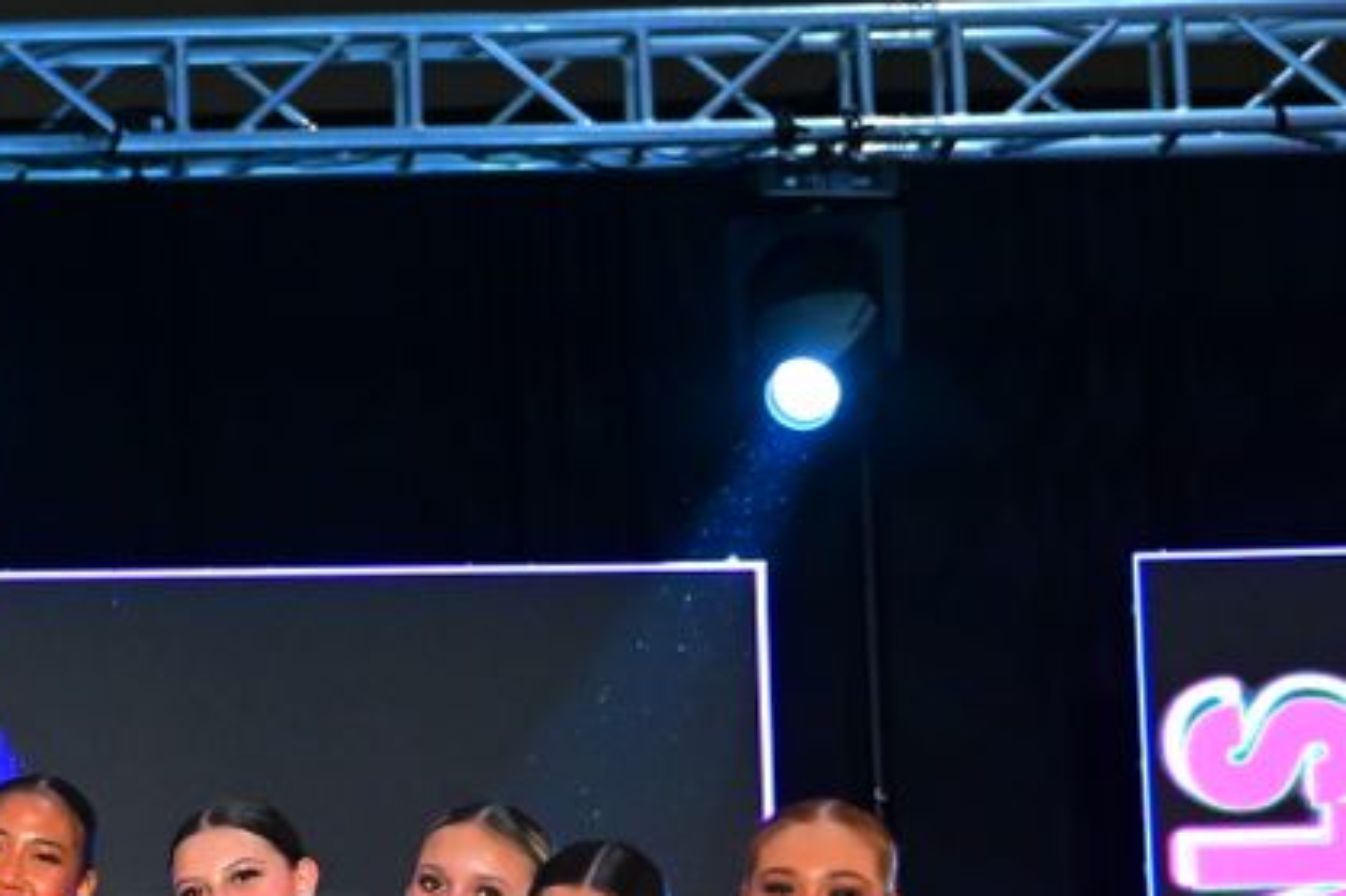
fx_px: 8035
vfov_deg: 6.4
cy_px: 845
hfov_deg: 9.3
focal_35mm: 215
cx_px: -614
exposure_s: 1/640
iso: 4000
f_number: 3.2
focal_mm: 60
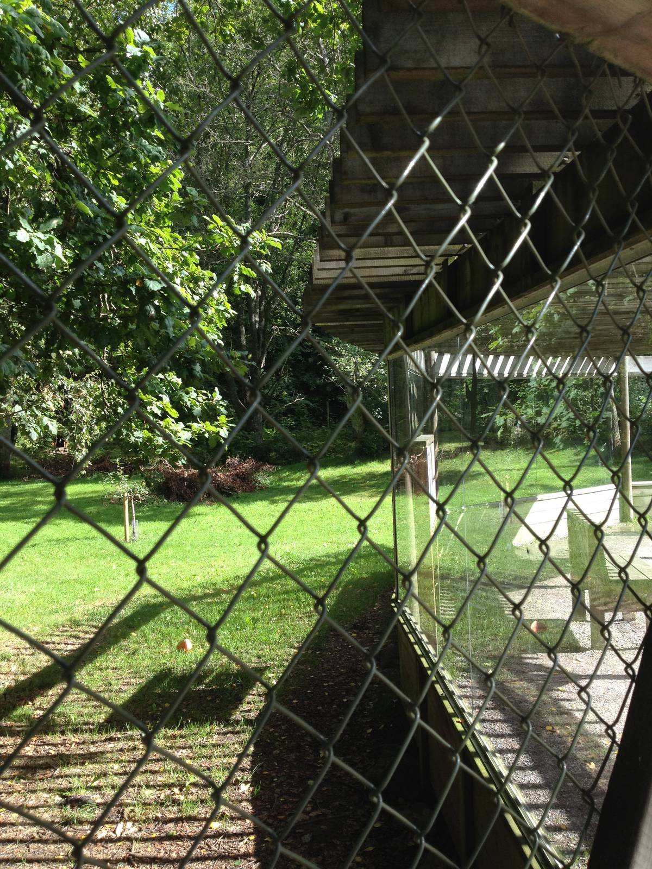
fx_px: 879
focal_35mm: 35
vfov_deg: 52.6
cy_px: 434
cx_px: 326
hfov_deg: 40.7
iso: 50
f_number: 2.4
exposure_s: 1/365
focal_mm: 4.28
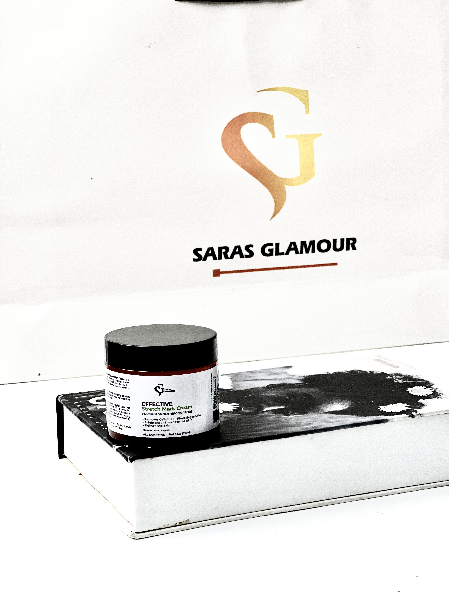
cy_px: 299
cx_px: 224
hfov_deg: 19.1
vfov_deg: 25.3
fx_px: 1332
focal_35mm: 77
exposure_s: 1/99
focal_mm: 9
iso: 80
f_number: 2.8
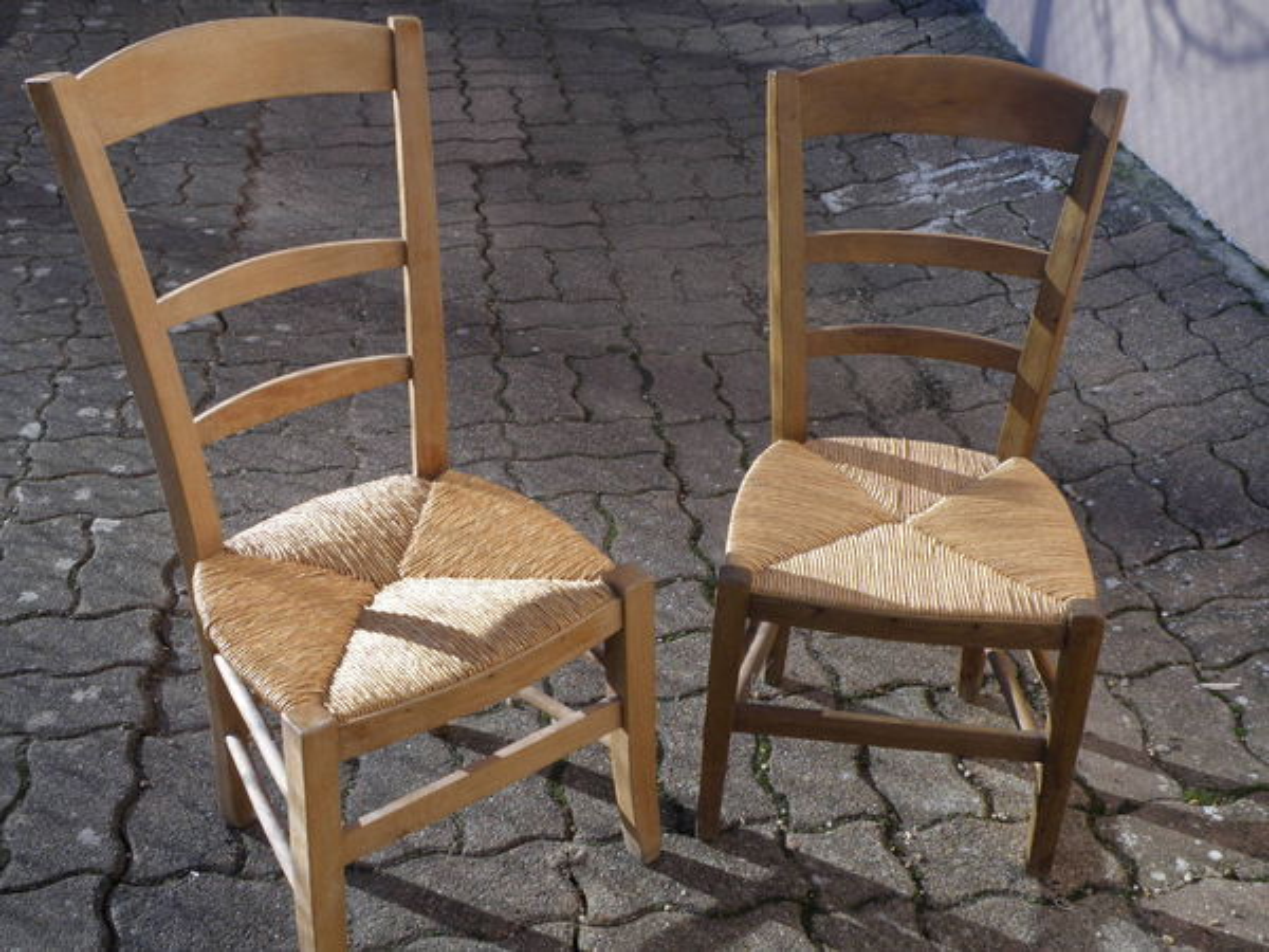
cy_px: 476
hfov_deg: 43.9
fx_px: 1576
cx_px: 634
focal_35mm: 43
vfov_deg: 33.6
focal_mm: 7.68
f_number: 5.6
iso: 64
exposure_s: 1/160
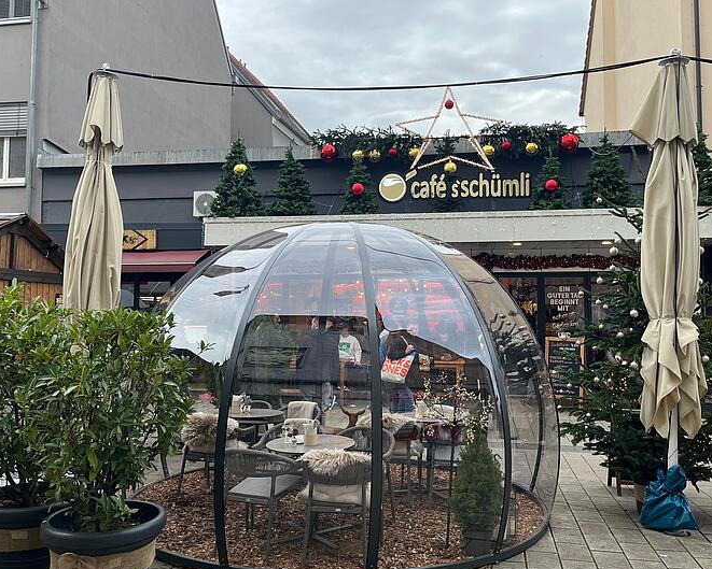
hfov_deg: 55.6
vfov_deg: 45.8
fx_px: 674
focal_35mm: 32
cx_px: 374
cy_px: 266
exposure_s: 1/209
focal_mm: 5.1
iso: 50
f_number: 1.6
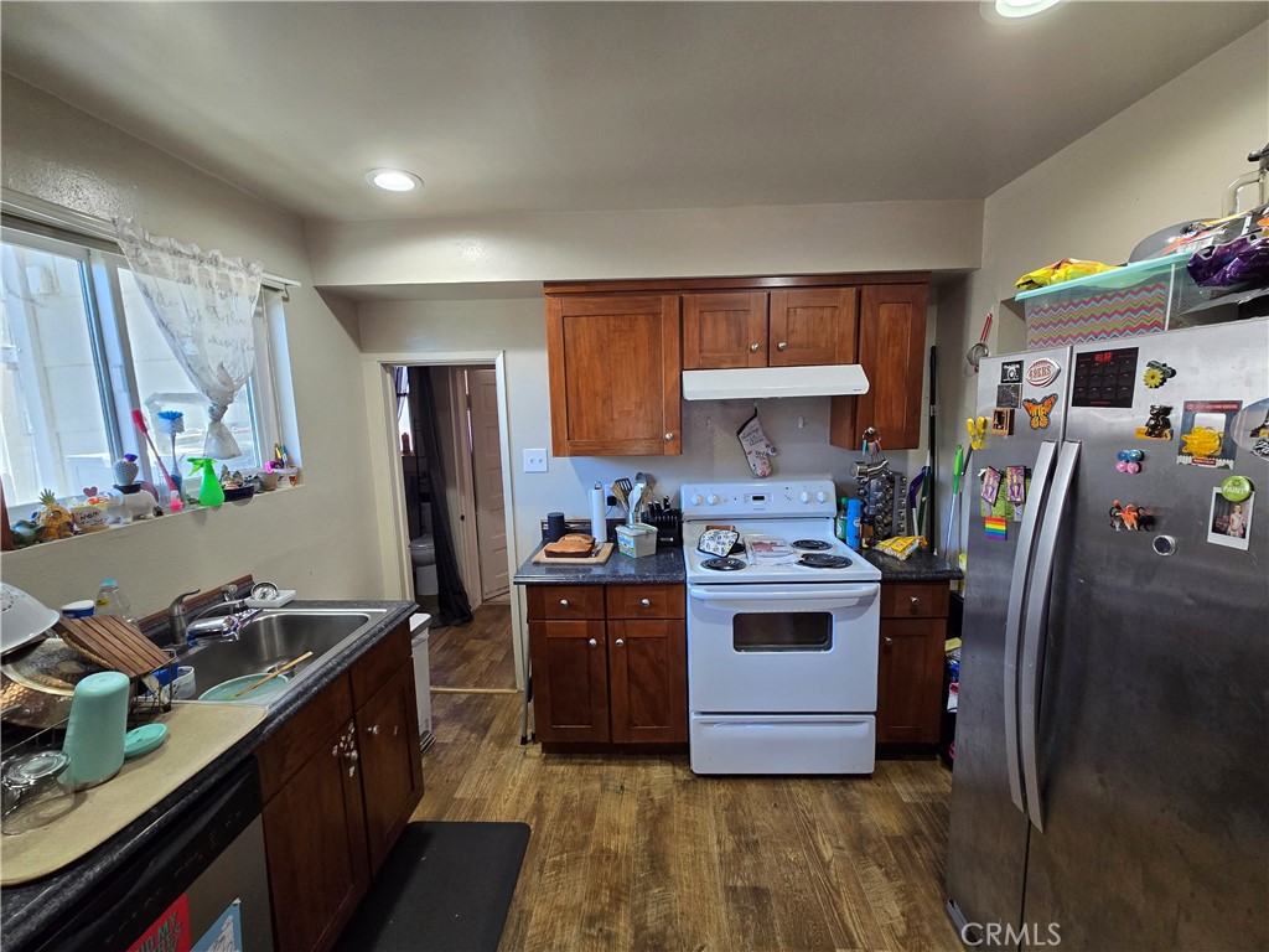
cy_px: 476
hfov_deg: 106.2
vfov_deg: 89.9
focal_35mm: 13
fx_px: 477
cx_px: 634
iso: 200
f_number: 2.2
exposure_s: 1/60
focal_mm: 2.2
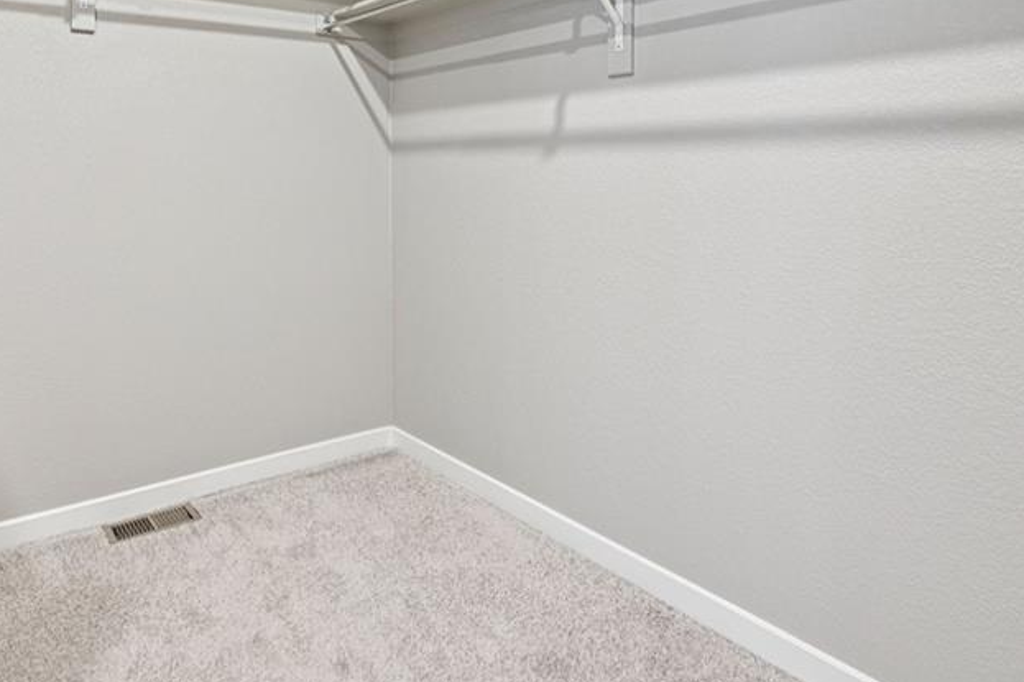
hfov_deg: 72.7
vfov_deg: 52.0
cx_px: 306
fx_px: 654
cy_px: 148
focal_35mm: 23
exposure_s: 1/2
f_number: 8
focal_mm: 14
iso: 400
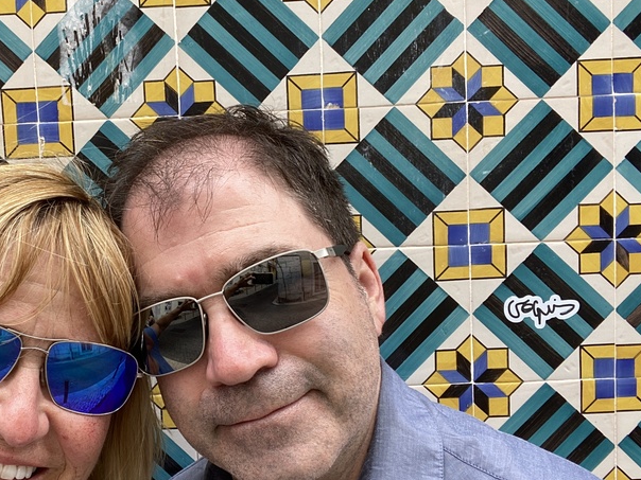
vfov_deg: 36.8
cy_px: 262
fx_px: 722
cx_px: 178
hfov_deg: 46.5
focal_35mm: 39
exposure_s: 1/122
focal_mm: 2.71
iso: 25
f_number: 2.2
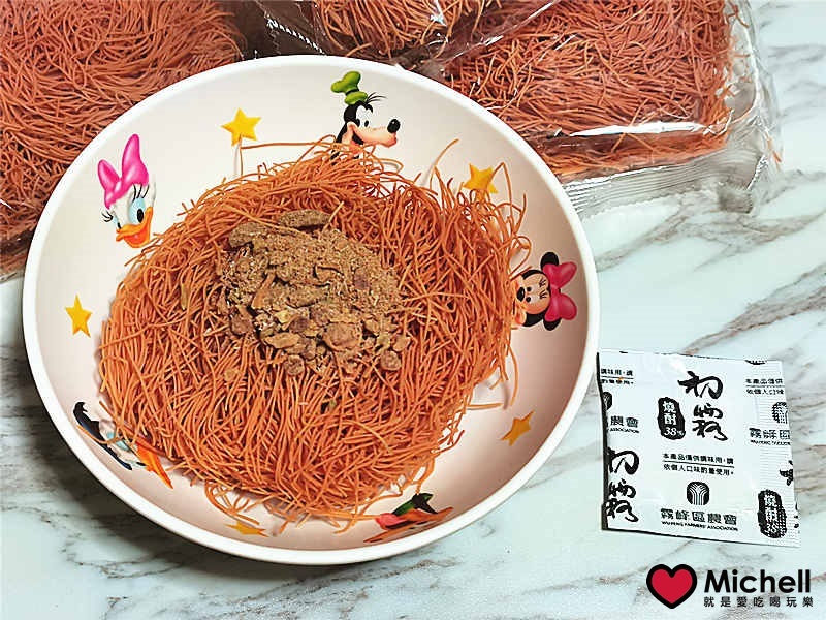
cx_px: 413
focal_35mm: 53
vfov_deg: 27.5
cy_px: 310
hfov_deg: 36.2
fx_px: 1265
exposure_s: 1/50
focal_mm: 5.56
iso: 250
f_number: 1.6
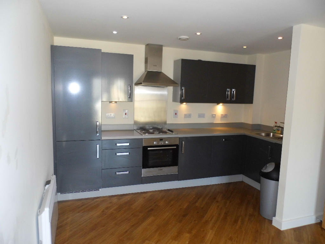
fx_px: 235
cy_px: 122
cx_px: 162
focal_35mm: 25
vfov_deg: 54.9
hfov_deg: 69.4
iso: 200
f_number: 3.1
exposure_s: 1/60
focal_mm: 4.5
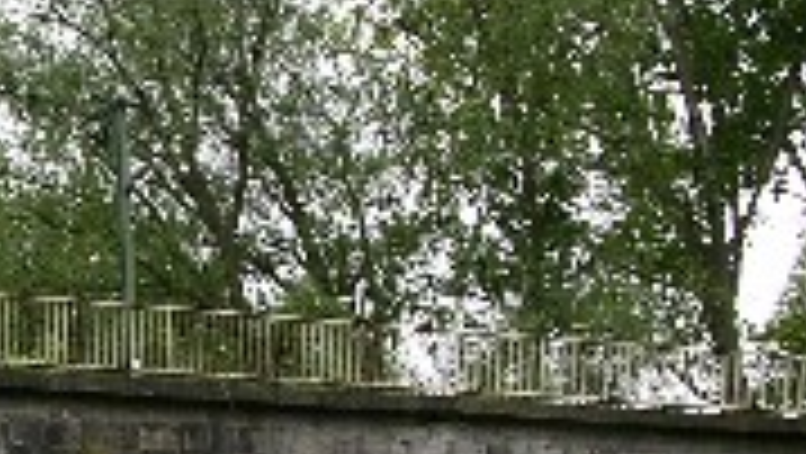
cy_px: 580
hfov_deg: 16.0
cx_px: -326
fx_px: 2673
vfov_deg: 9.6
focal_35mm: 125
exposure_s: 1/83.5
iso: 50
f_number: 6.3
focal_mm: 8.9
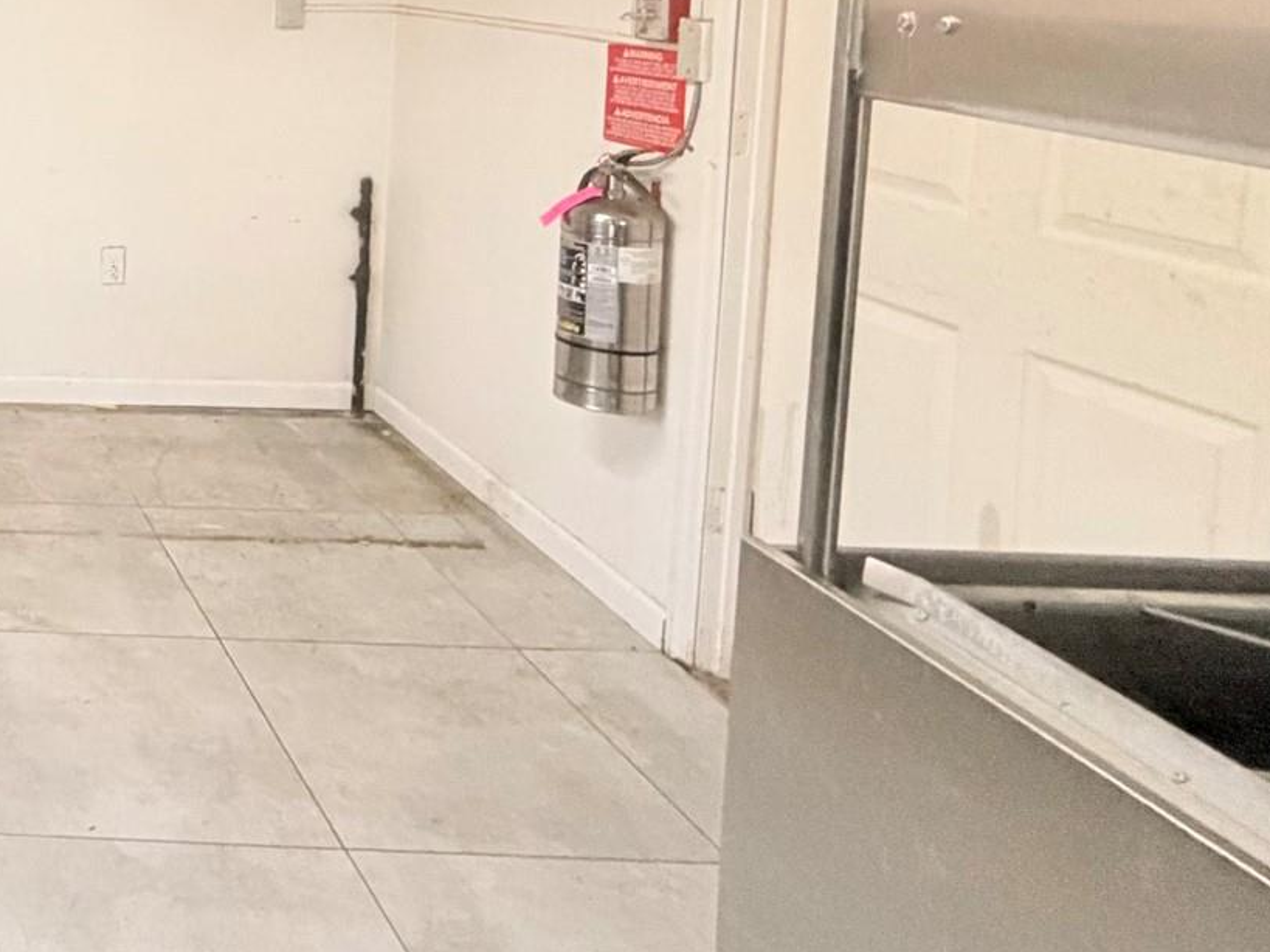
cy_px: 14
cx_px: -257
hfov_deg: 38.6
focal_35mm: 35
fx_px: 1284
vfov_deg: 36.8
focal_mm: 2.22
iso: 400
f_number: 2.2
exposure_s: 1/60
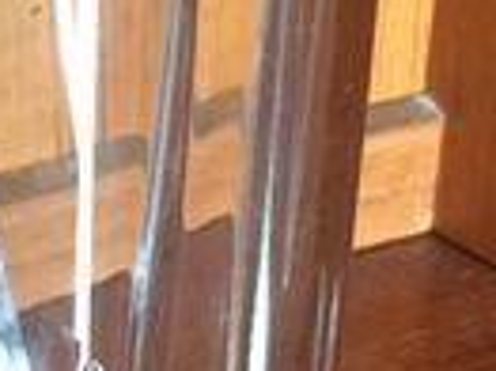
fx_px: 2949
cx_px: 49
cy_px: 271
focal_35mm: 206
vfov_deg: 7.2
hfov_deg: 9.6
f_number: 2.2
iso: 64
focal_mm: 4.12
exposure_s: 1/30
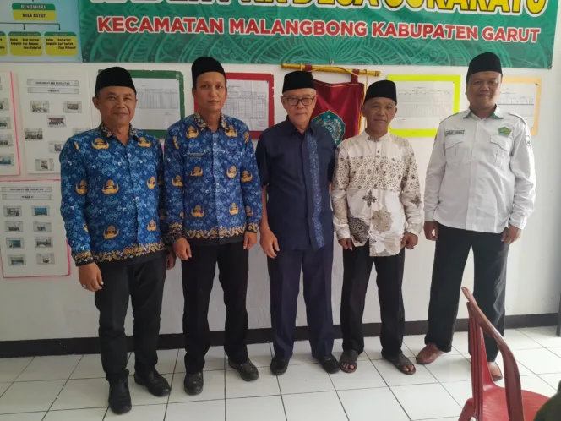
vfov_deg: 53.1
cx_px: 280
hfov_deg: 67.3
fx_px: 421
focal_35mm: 26
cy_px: 210
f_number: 1.8
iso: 50
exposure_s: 1/50
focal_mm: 3.98
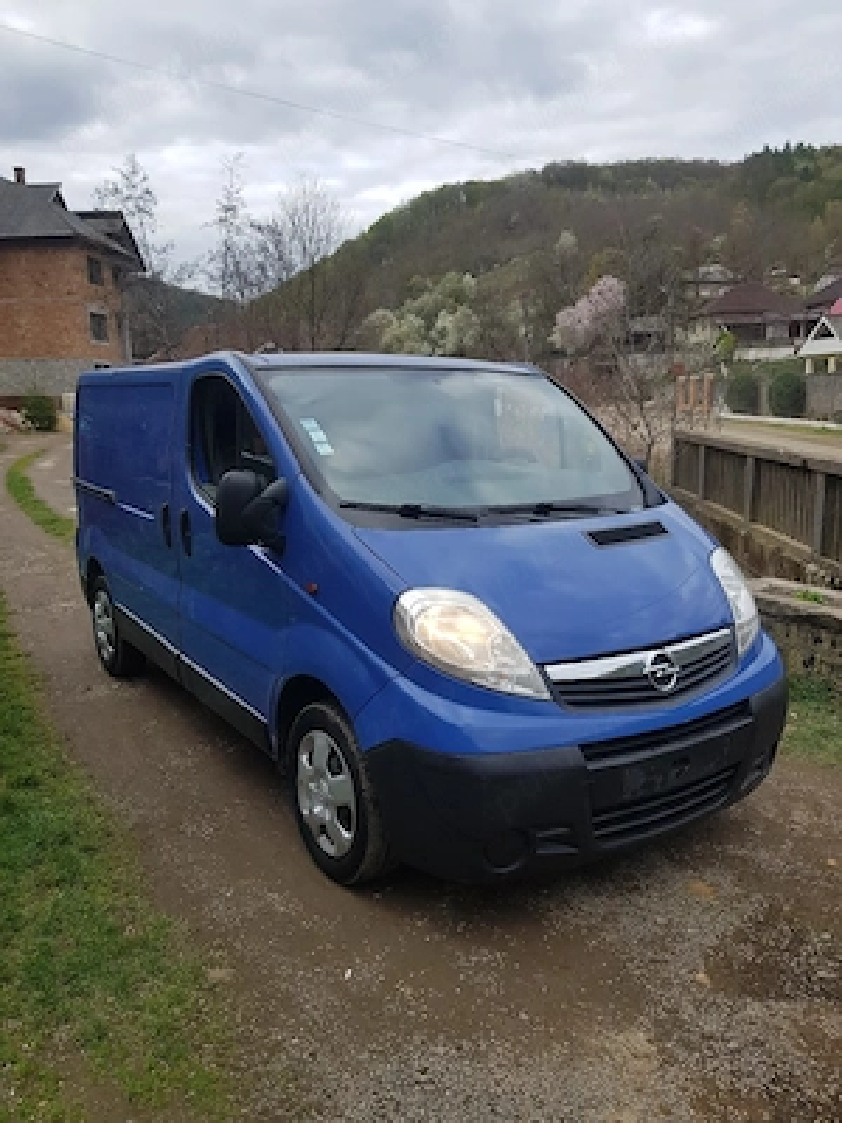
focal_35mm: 26
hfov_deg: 53.1
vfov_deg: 67.3
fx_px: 843
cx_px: 421
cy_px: 562
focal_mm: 4.2
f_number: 1.7
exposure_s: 1/588
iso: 40
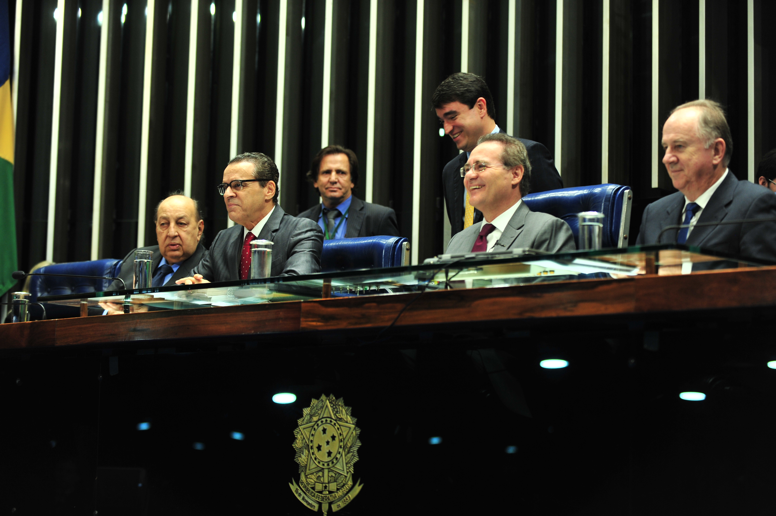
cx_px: 388
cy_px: 258
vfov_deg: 15.2
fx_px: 1939
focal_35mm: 90
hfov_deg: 22.6
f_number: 2.8
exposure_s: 1/80
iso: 800
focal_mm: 90
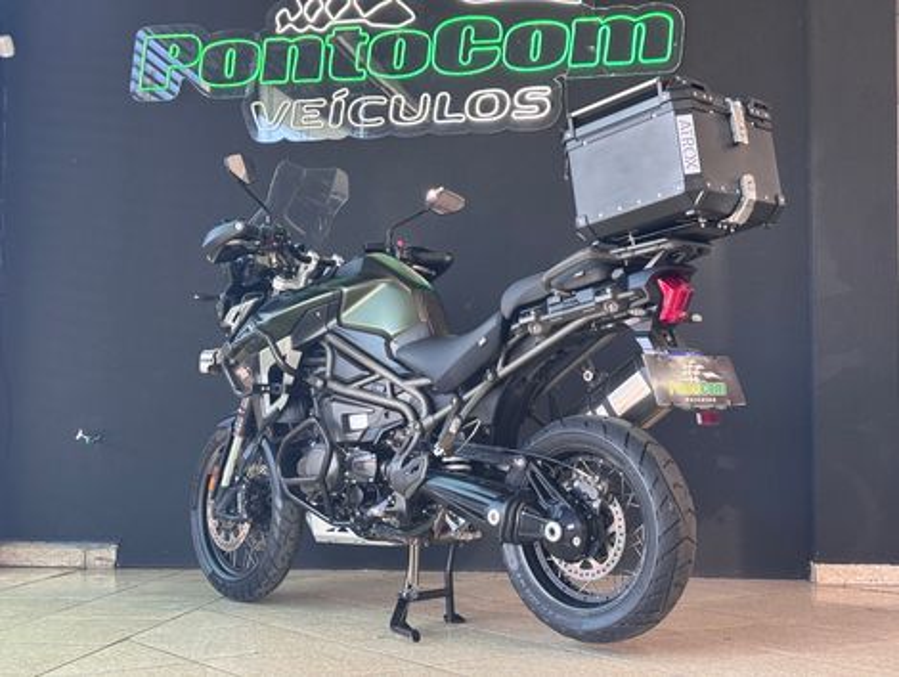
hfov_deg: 36.8
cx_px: 450
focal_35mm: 52
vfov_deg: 28.1
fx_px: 1353
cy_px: 338
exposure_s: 1/40
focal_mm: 5.96
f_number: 1.6
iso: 125
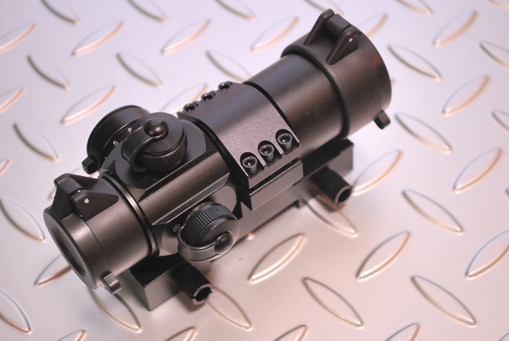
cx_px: 254
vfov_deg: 19.0
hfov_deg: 28.0
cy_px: 170
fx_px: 1019
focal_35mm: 72
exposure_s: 1/13
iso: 800
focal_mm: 48
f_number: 5.6
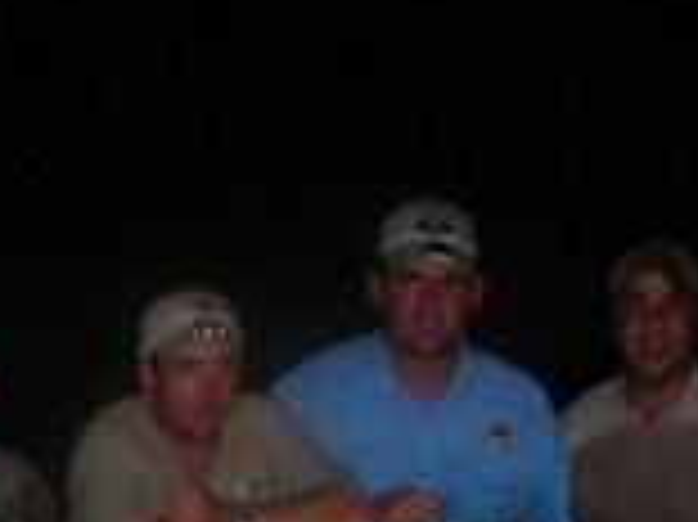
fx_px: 1975
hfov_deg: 20.0
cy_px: 572
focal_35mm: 98
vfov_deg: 14.7
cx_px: 338
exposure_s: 1/60.1
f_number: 3.2
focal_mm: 6.3
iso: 166
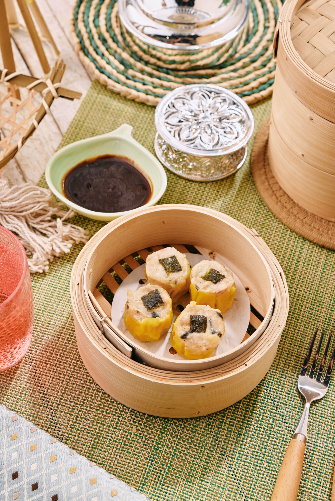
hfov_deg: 19.5
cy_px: 250
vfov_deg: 28.8
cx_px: 168
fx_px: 976
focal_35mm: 70
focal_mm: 70
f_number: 9
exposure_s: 1/160
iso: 400
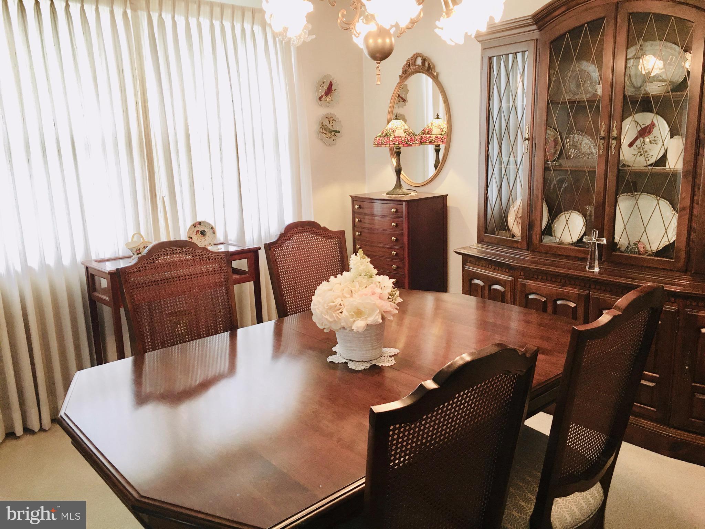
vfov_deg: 48.2
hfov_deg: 61.7
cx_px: 352
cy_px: 264
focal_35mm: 29
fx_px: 591
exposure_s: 1/30
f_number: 2.2
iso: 80
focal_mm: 4.15
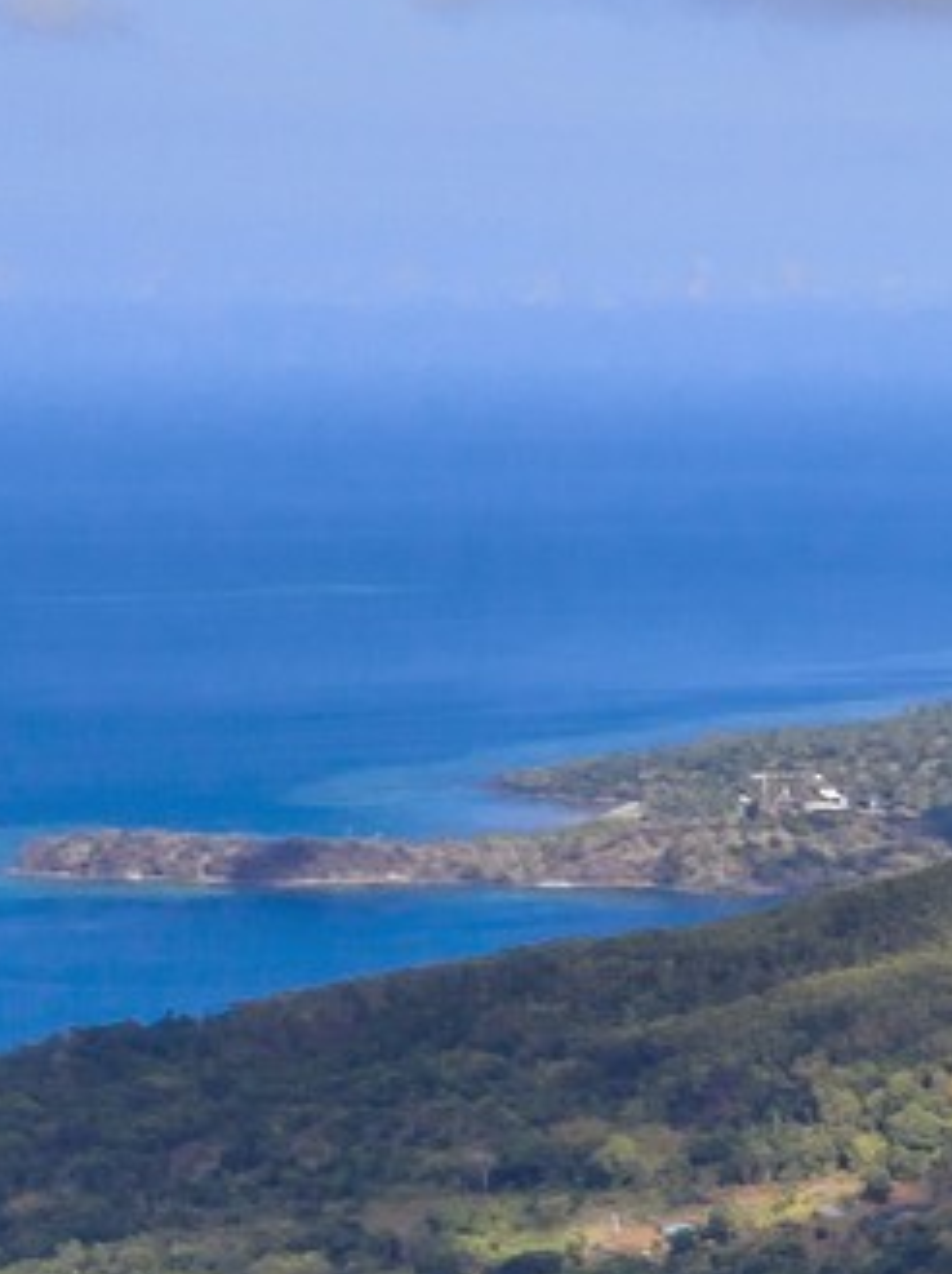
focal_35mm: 131
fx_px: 4813
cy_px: 1504
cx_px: 2763
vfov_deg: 14.6
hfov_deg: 9.2
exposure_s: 1/160
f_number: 10
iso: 100
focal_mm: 10.3
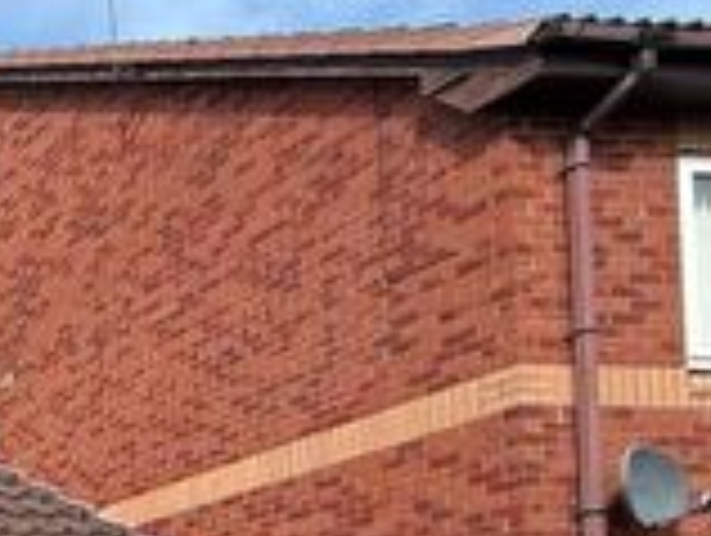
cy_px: 750
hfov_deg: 19.9
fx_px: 1275
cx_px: -644
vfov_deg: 20.9
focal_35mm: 62
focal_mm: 2.22
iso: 50
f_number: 2.2
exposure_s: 1/694
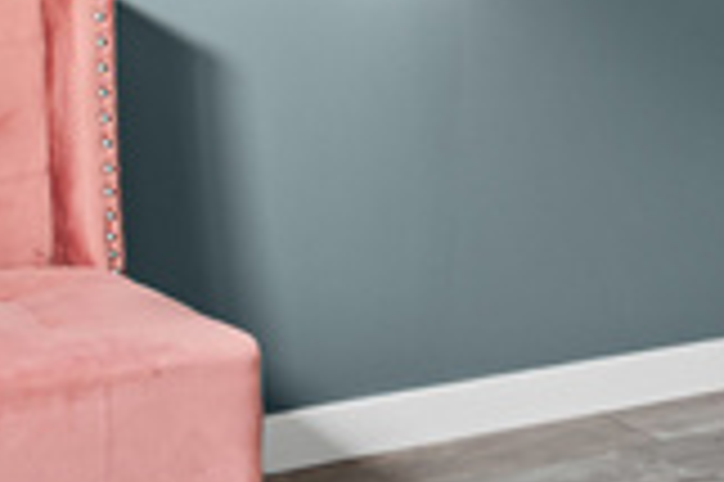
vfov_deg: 13.0
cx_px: 679
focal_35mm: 102
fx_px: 2049
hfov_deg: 19.6
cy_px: -122
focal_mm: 16
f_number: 10
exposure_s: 1.3
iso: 250
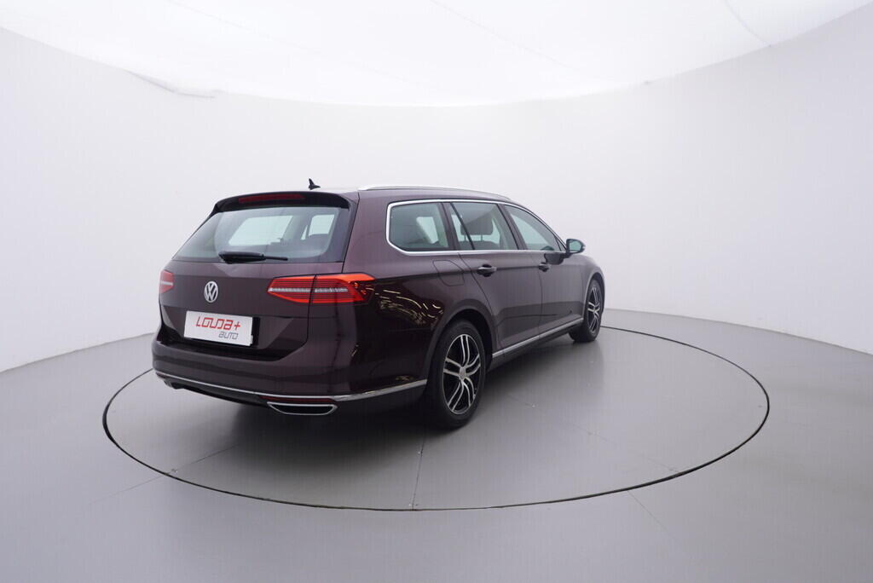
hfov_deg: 77.3
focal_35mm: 22
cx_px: 436
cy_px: 292
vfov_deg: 56.2
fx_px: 546
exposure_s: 1/80
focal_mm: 15
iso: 200
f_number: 5
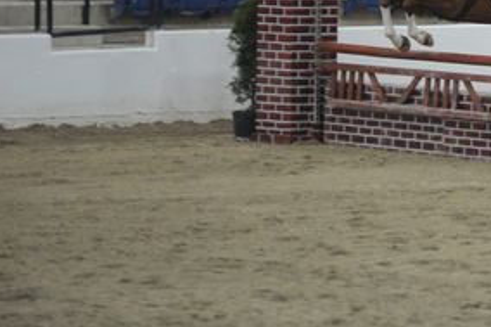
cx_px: 526
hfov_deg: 4.6
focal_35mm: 450
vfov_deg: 3.0
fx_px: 6134
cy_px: 5
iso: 6400
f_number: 2.8
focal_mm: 200
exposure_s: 1/400
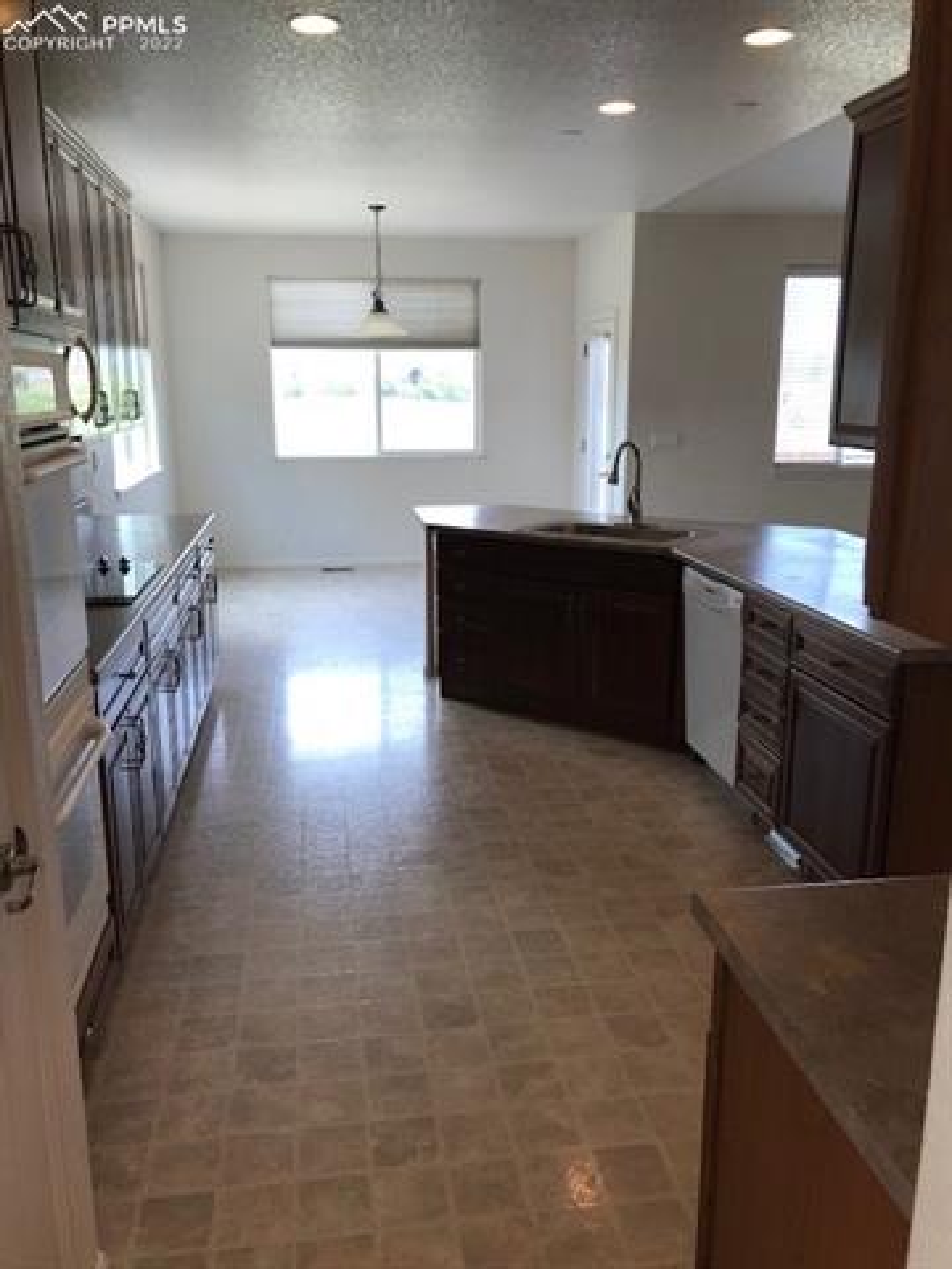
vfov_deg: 63.4
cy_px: 634
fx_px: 1027
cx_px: 476
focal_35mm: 28
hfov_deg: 49.7
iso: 32
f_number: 1.8
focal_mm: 3.99
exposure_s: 1/120
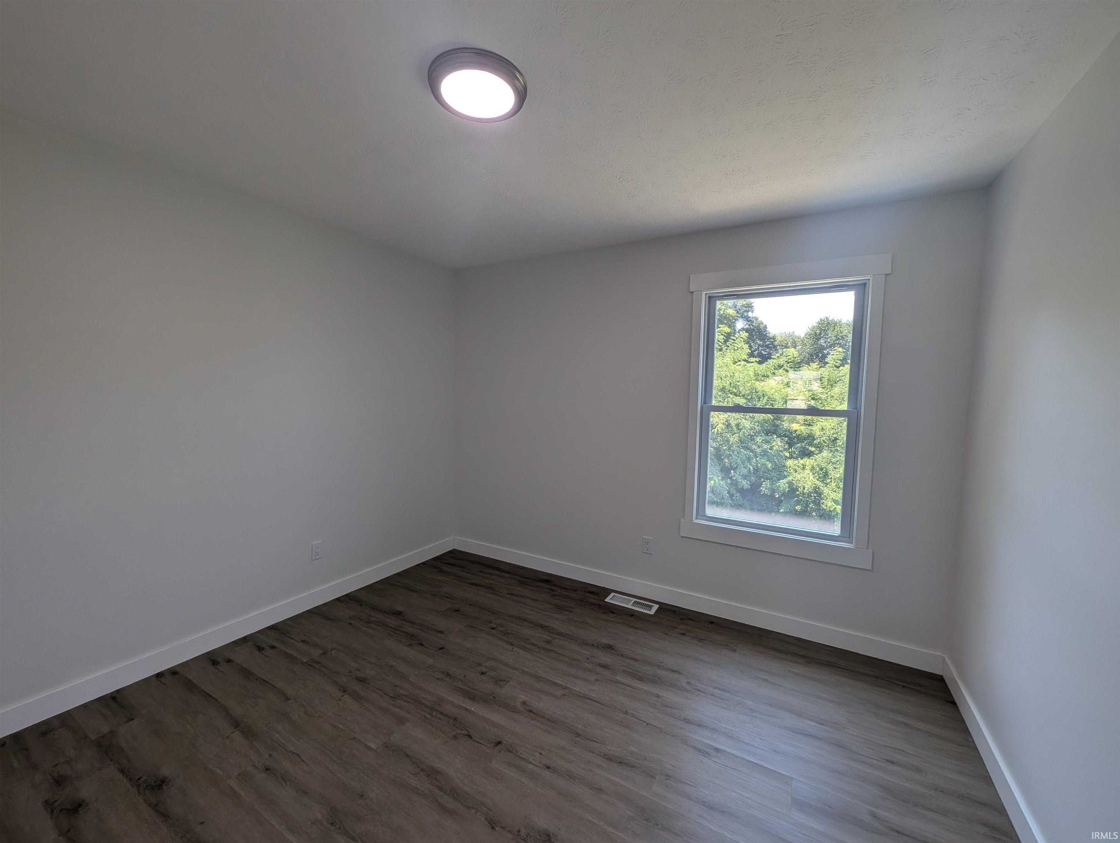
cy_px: 422
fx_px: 421
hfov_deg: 106.1
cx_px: 560
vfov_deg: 90.1
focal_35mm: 13
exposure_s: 1/127
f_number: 2.2
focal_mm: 1.95
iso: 46
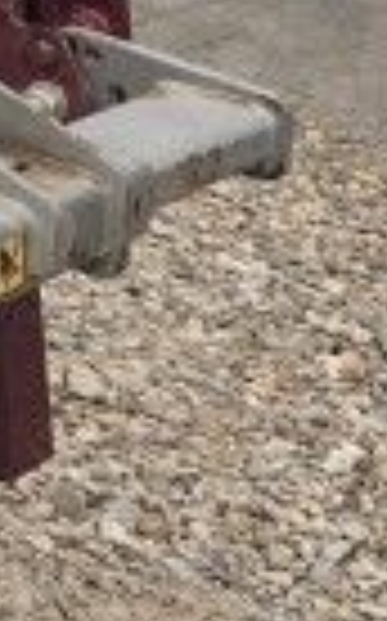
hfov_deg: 5.8
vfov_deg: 10.8
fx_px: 3061
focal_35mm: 181
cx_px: -1305
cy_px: -508
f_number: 1.8
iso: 50
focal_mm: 5.4
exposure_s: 1/180
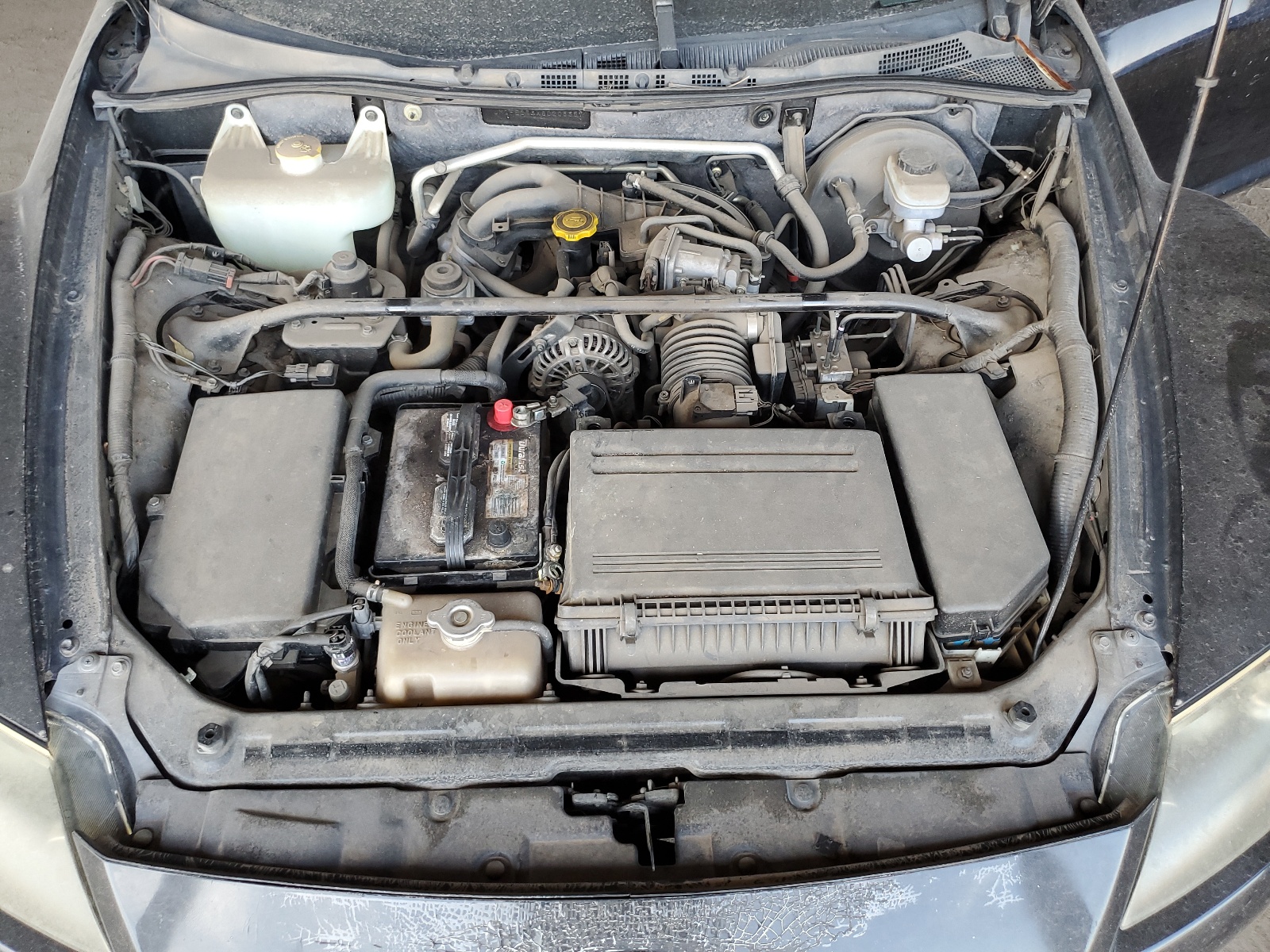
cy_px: 476
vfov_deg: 53.1
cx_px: 635
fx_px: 954
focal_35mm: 26
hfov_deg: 67.3
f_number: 1.5
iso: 73
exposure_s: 1/120
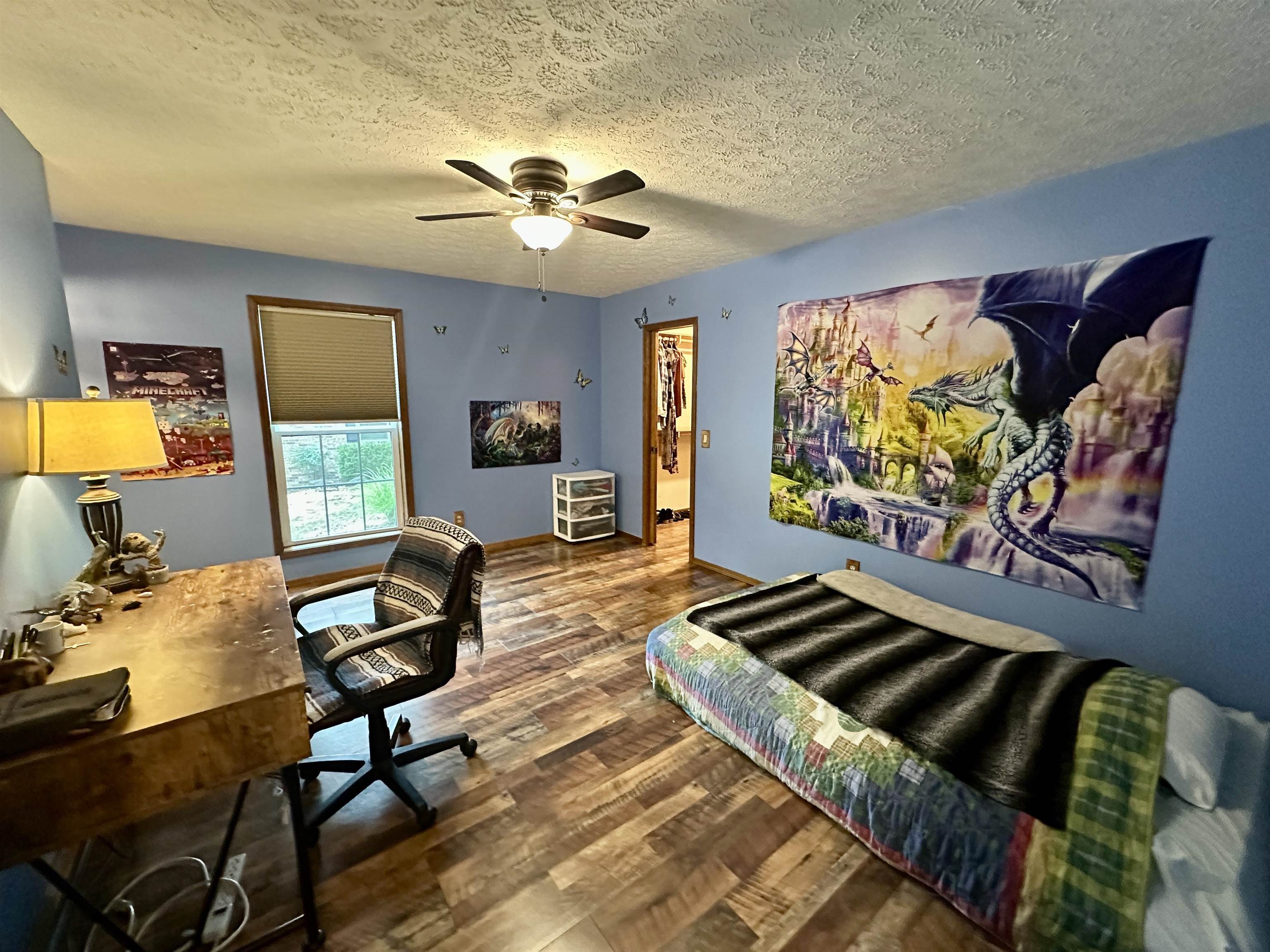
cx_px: 635
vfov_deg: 85.7
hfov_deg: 102.1
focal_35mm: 14
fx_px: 514
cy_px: 476
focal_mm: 2.22
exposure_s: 1/60
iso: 1000
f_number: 2.2
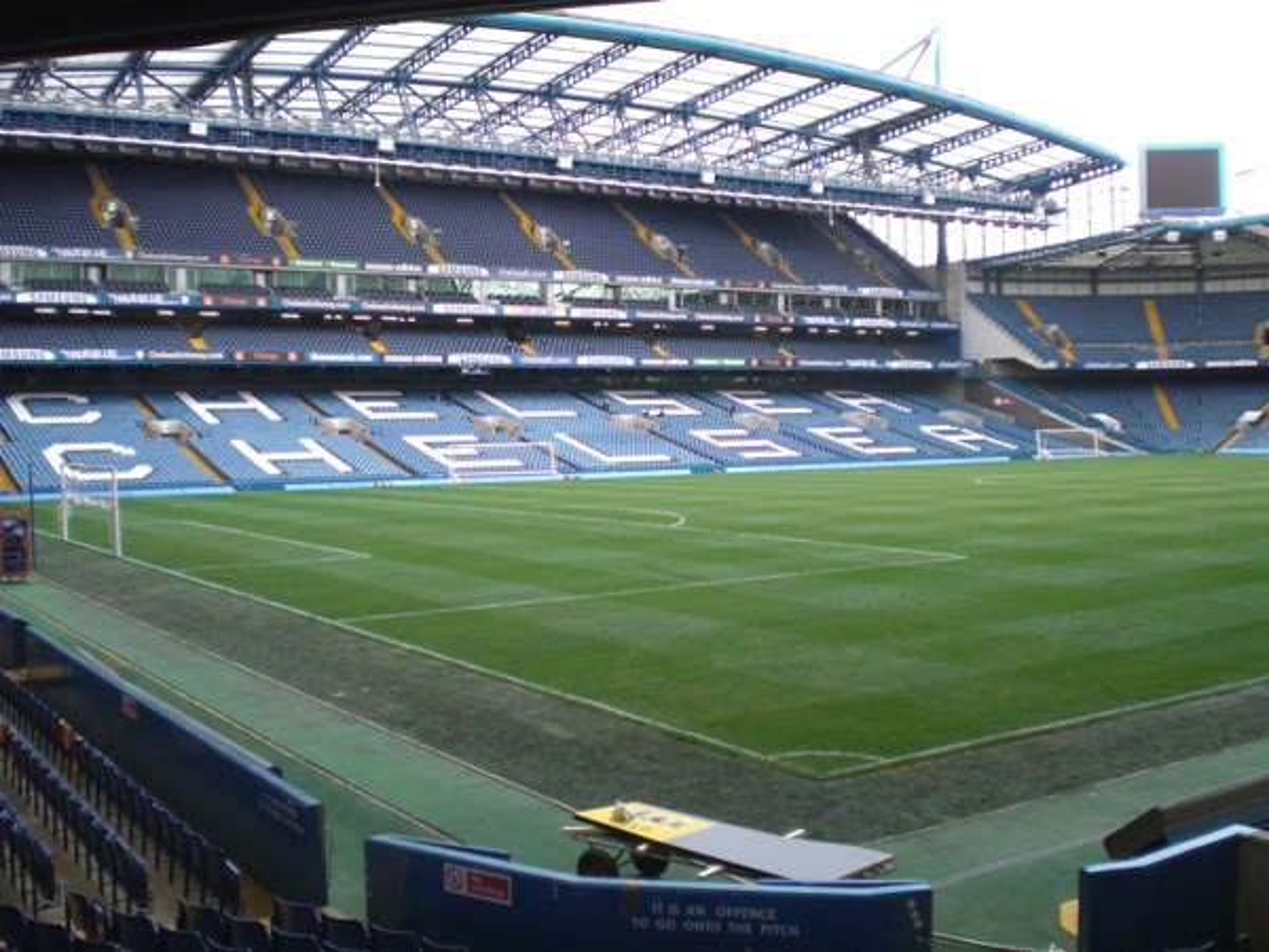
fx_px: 1393
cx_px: 634
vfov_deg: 37.7
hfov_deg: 49.0
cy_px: 476
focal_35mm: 38
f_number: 3.1
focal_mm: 6.3
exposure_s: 1/160
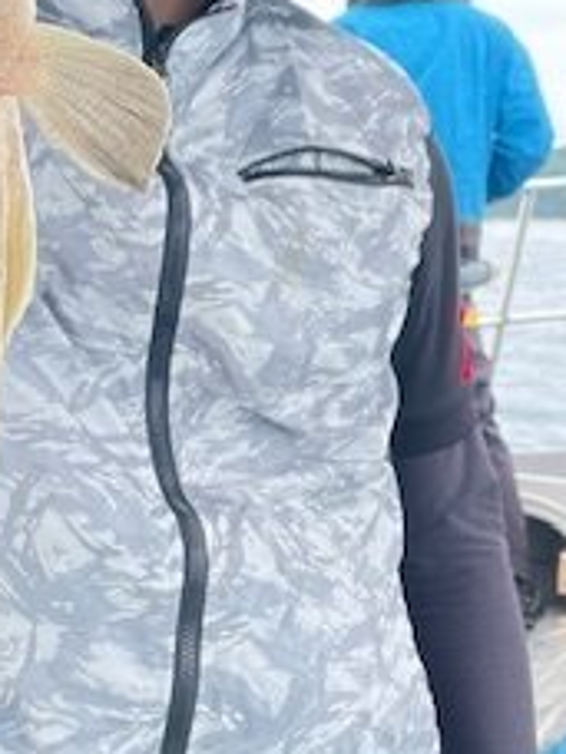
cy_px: 387
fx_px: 1591
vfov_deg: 26.7
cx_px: 248
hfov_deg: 20.2
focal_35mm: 73
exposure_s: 1/229
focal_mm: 4.2
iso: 32
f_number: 1.6
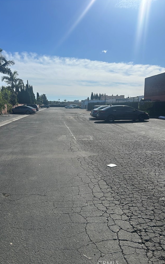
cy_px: 133
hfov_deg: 44.5
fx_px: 201
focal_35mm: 28
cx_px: 79
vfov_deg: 66.5
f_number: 1.5
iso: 50
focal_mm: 5.7
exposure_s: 1/9434
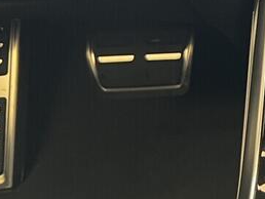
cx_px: 497
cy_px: -54
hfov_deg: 15.8
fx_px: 789
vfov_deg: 13.9
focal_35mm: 103
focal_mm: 5.7
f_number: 1.5
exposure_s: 1/60
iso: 200
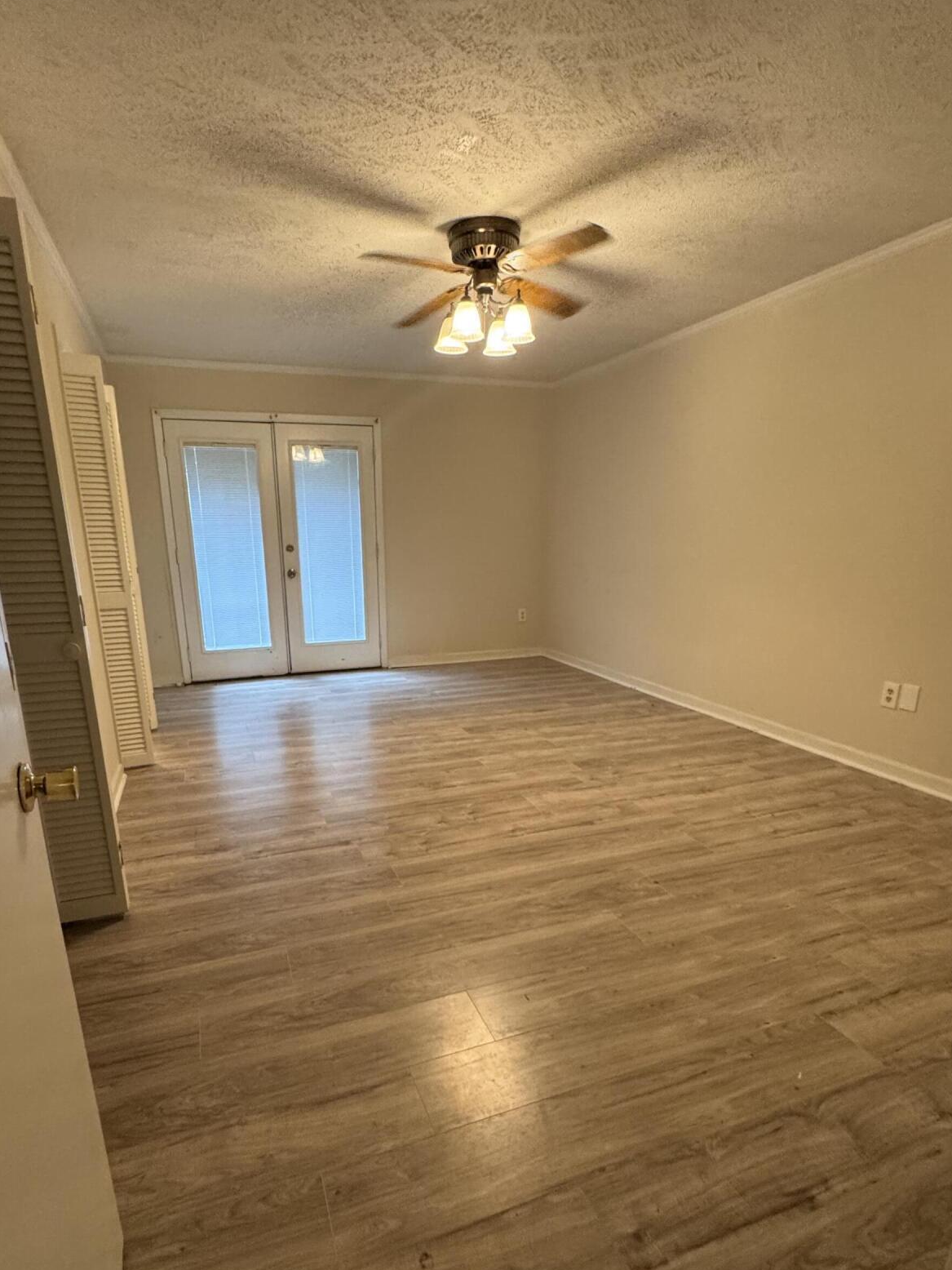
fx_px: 660
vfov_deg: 87.2
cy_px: 726
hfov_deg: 71.4
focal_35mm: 18
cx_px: 427
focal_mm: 2.22
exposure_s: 1/60
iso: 500
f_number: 2.2
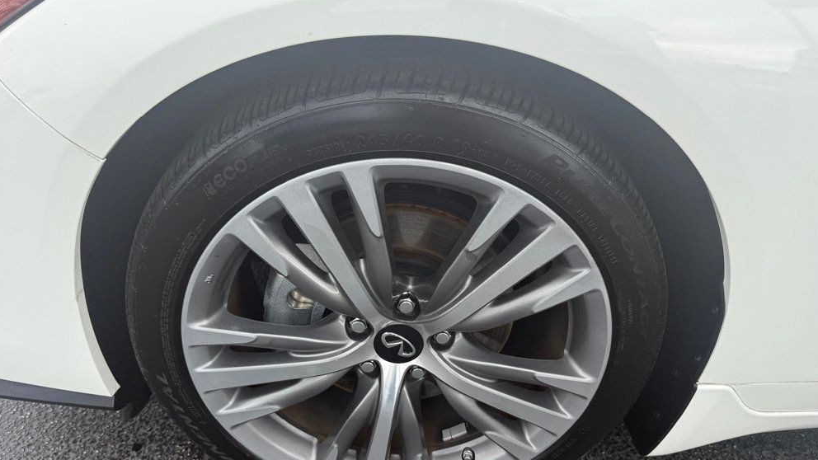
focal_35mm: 27
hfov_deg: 69.9
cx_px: 406
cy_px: 282
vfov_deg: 42.6
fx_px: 586
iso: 80
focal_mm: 6.76
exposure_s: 1/1585
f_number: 1.78
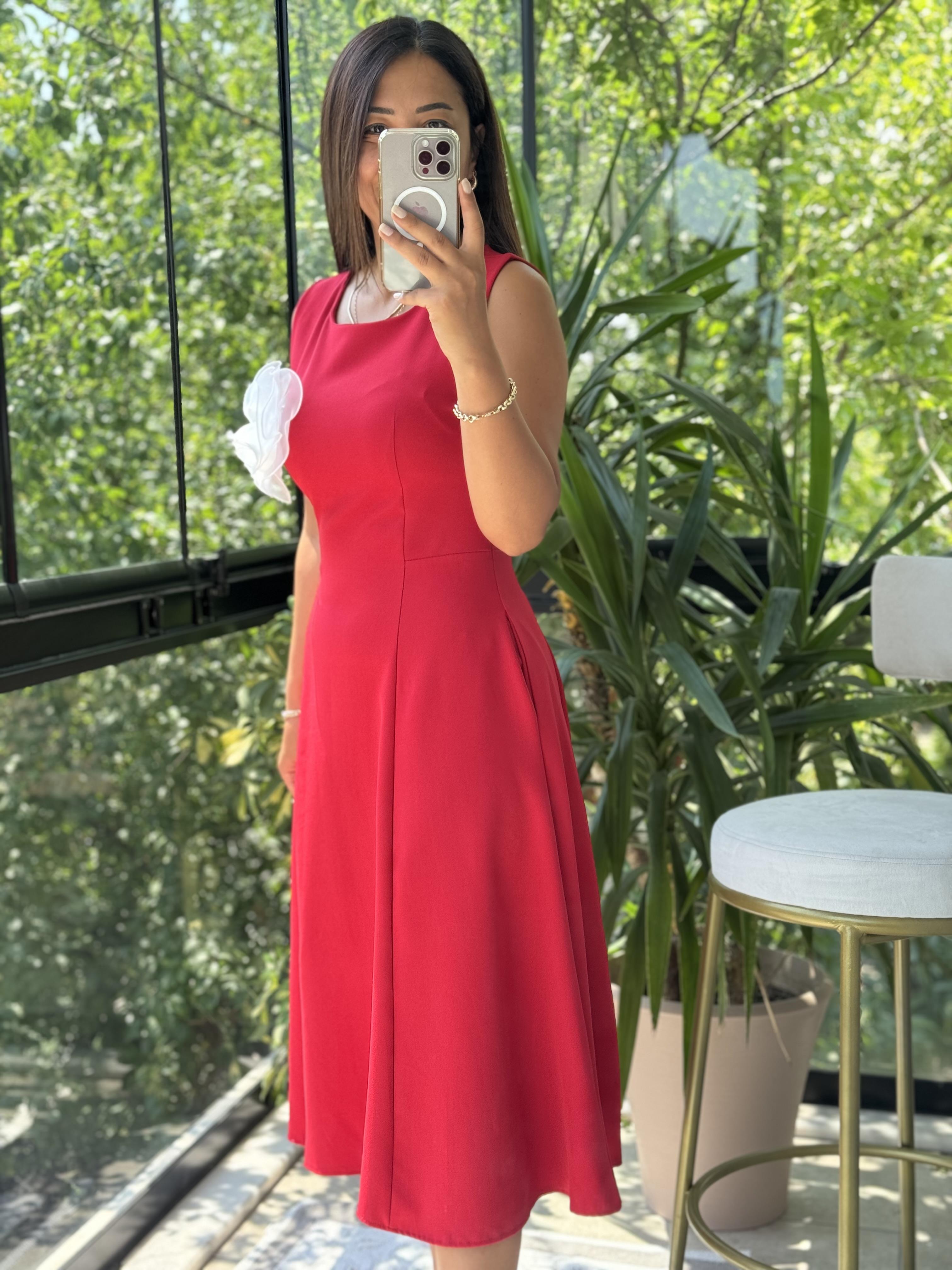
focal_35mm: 48
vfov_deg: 39.7
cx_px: 476
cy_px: 635
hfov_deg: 30.3
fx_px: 1760
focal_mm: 6.76
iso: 64
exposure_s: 1/170
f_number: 1.78
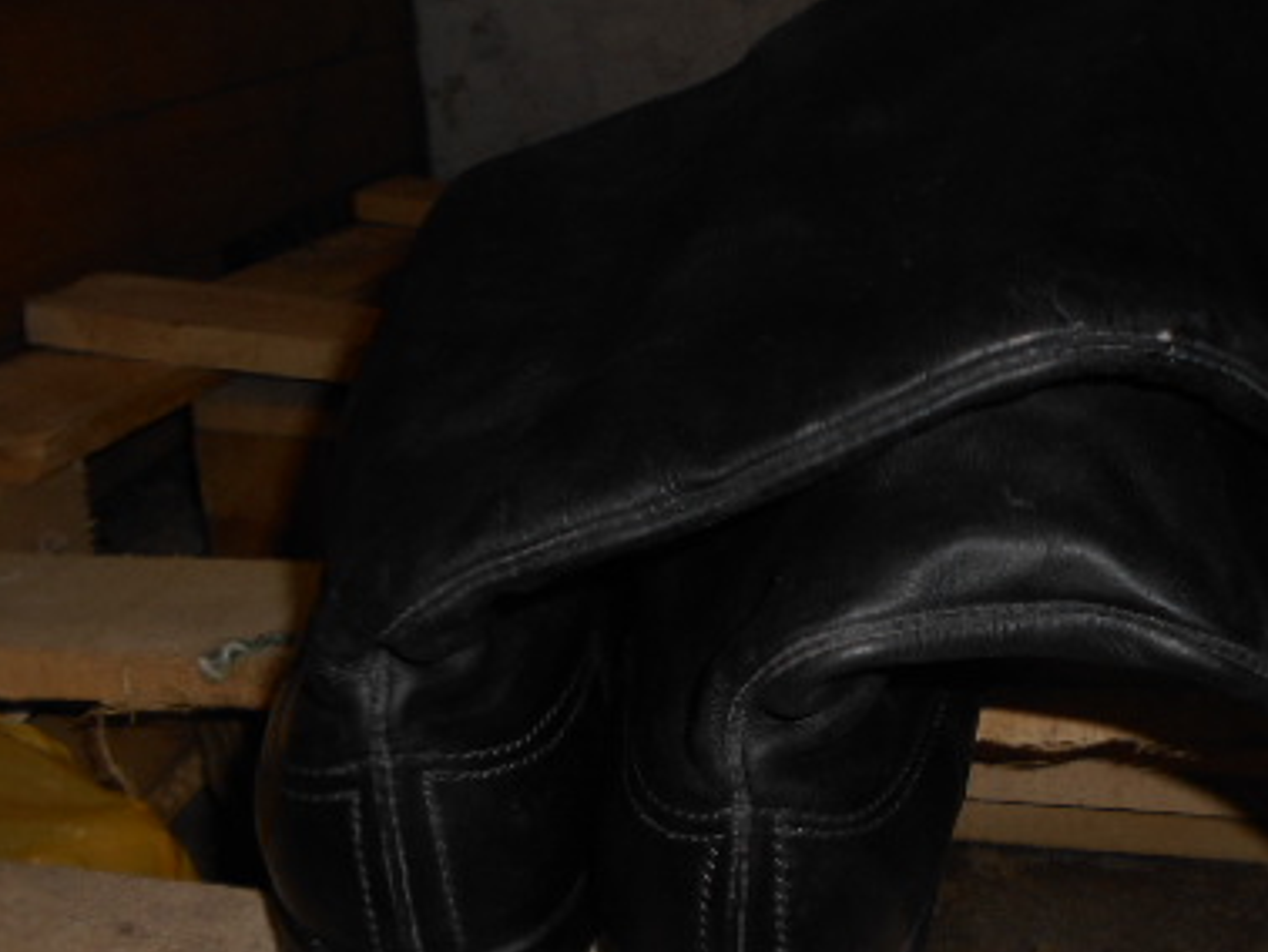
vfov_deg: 32.2
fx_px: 1613
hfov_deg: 42.6
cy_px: 737
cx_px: 792
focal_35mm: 44
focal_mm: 4.6
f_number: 3.2
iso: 80
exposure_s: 1/25
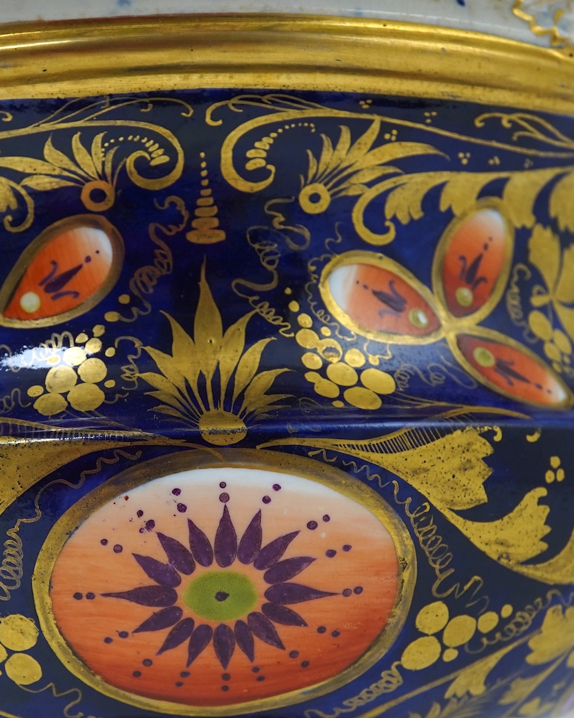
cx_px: 183
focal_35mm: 71
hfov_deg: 21.4
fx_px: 1508
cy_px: 391
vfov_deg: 26.8
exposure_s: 1/50
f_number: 11
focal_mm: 30
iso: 400
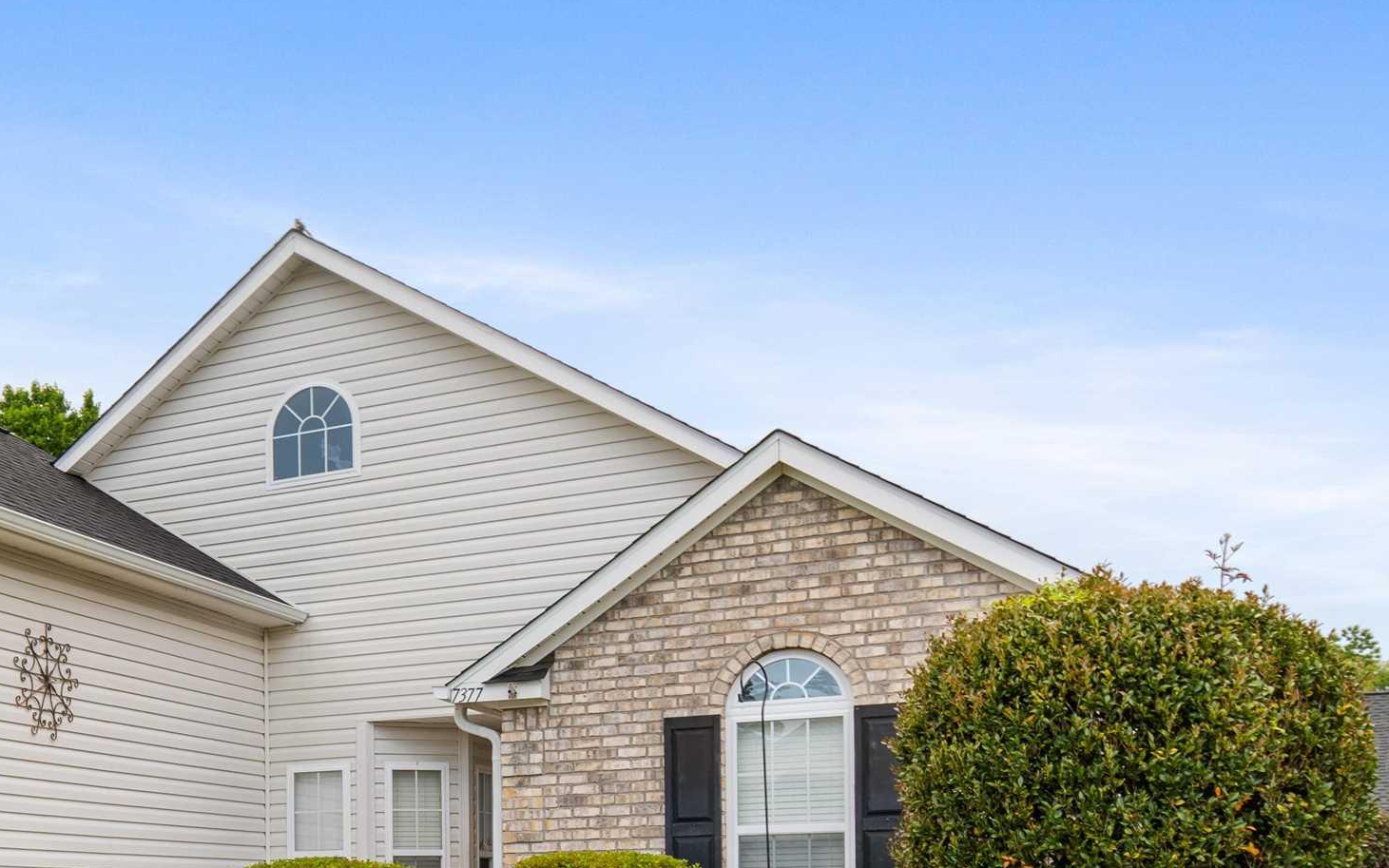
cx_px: 97
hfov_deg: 40.4
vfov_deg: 26.5
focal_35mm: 45
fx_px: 1703
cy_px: 931
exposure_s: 1/125
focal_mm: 14
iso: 100
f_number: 5.6
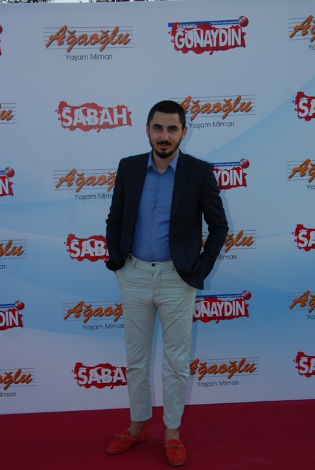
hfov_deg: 25.6
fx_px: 693
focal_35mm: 53
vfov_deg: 37.4
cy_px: 251
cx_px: 142
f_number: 7.1
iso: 500
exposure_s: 1/180
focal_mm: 32
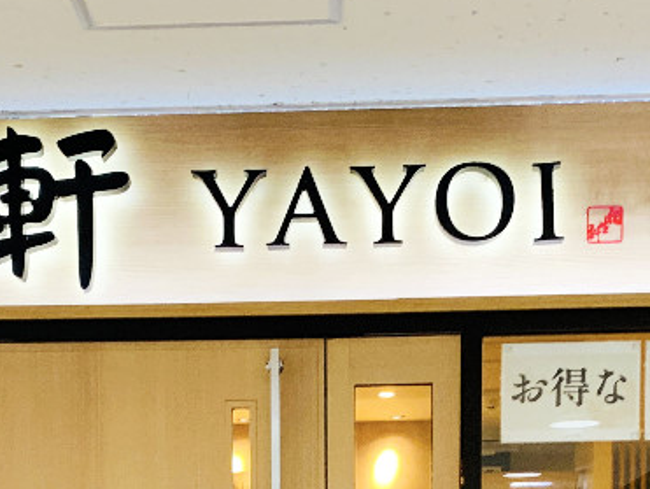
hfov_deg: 23.2
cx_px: 272
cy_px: 748
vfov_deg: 16.0
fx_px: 1579
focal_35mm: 84
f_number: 1.8
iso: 125
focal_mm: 4.25
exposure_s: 1/60
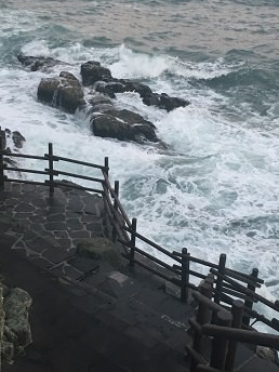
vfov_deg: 35.5
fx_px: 580
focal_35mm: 54
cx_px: 138
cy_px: 175
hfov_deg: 27.0
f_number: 2.2
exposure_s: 1/30
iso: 80
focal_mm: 4.15
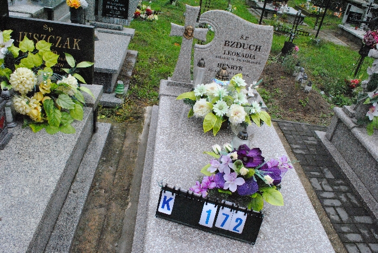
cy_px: 126
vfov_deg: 43.7
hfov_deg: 61.9
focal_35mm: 30
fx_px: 315
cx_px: 189
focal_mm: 20
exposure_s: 1/640
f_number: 13
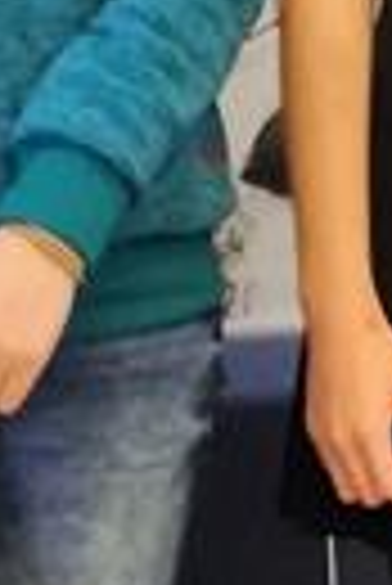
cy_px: 40
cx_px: 81
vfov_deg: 11.8
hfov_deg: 7.9
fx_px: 2818
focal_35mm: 173
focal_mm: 3.79
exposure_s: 1/25
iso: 500
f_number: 2
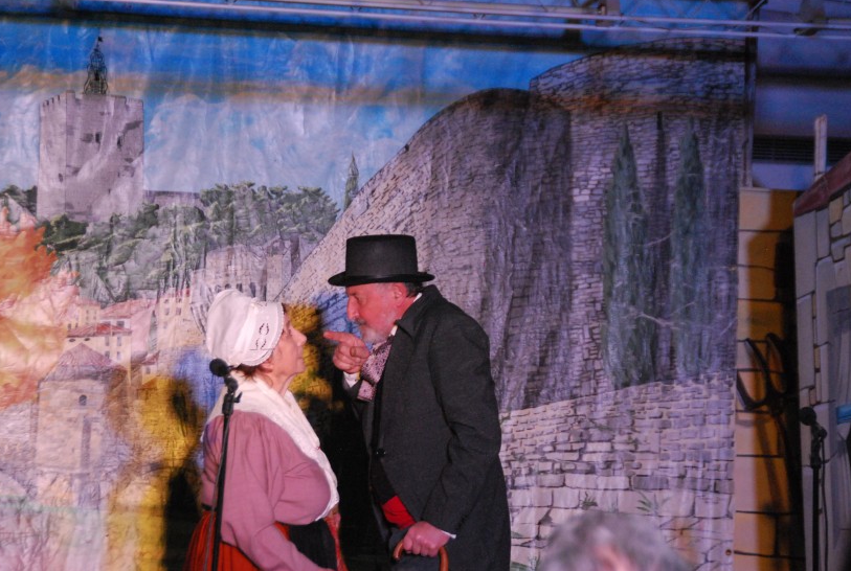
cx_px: 451
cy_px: 258
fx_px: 3709
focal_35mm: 157
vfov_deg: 8.8
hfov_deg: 13.1
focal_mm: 95
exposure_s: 1/60
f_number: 5.3
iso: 1600
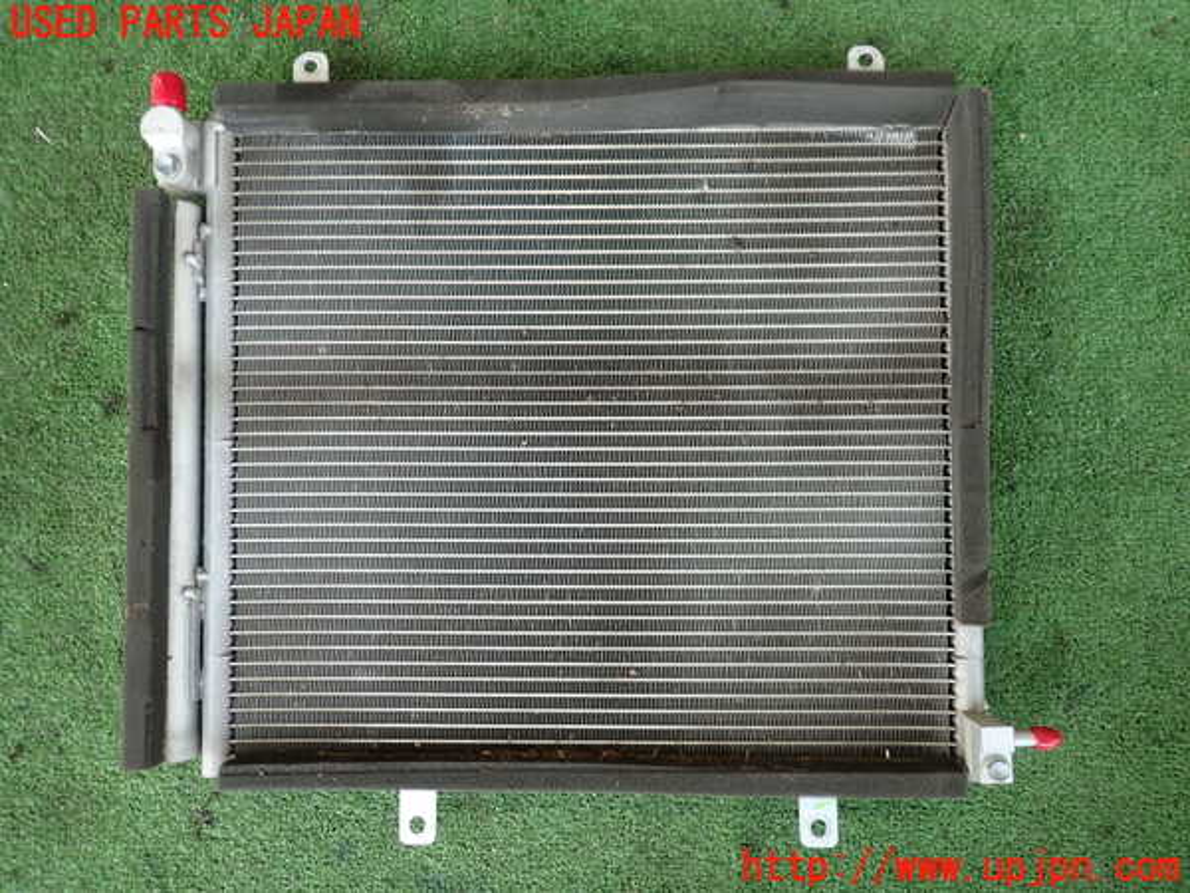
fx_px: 859
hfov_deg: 69.4
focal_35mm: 25
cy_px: 446
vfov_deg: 54.9
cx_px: 595
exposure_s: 1/60
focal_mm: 4.5
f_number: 2
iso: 100
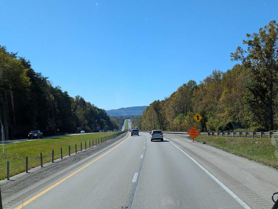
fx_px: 386
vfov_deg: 30.3
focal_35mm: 48
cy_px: 104
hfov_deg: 39.6
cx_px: 139
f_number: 1.85
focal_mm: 6.81
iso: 50
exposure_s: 1/2000
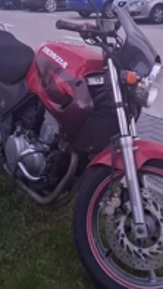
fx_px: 391
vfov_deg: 39.5
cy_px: 75
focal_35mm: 51
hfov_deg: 23.5
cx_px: 94
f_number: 1.8
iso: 400
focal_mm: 5.54
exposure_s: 1/33
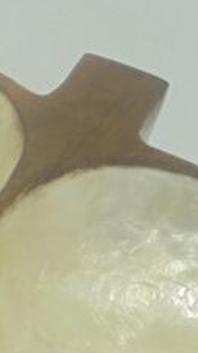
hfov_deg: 9.2
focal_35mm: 126
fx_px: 1177
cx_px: -150
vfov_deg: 16.5
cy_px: 383
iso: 100
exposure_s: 1/100
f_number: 3.7
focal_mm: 5.3
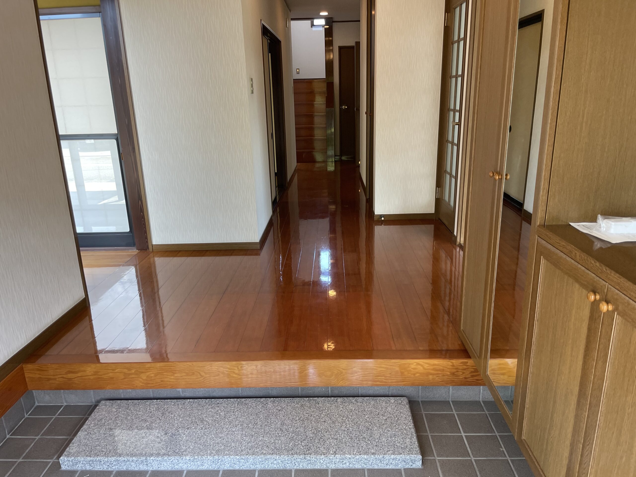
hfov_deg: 67.3
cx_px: 318
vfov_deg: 53.1
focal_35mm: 26
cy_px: 238
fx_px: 478
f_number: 1.6
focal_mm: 4.2
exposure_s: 1/120
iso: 125
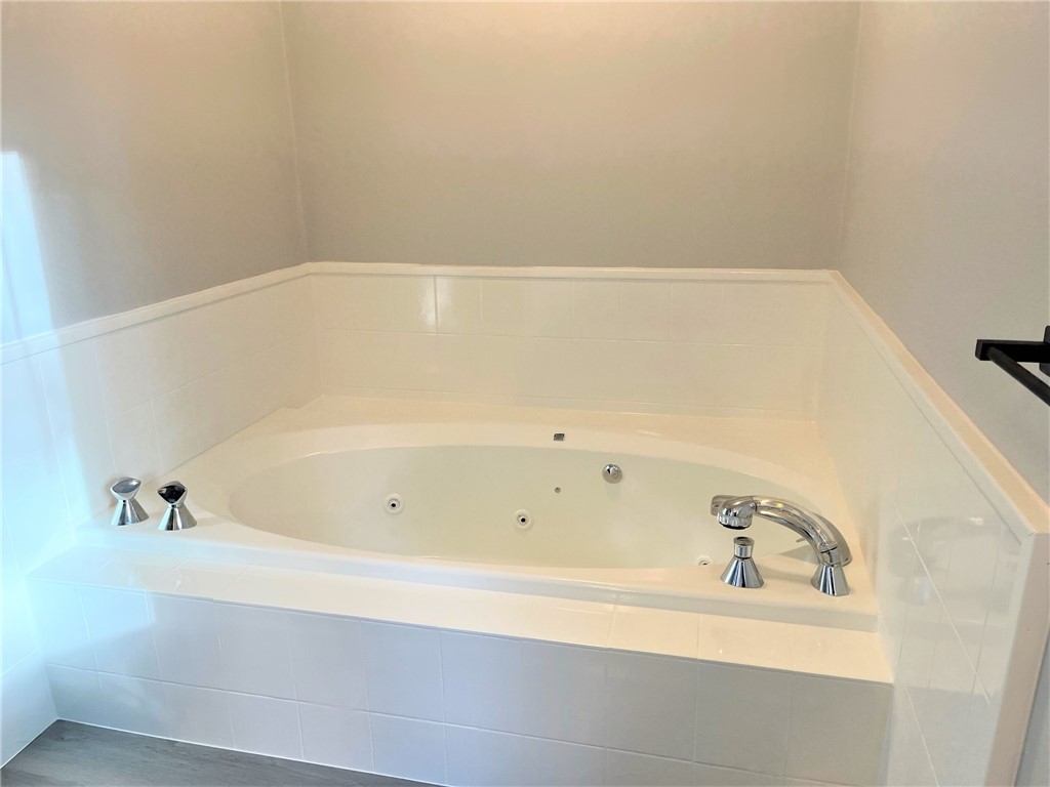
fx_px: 789
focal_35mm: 26
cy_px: 394
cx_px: 525
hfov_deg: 67.3
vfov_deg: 53.1
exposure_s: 1/120
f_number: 1.6
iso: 80
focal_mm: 5.1
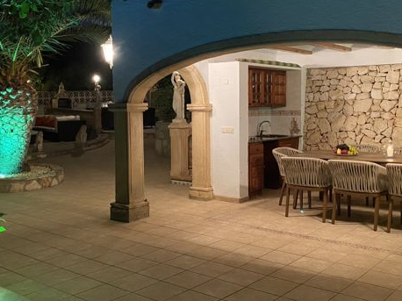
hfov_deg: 46.8
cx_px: 207
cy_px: 126
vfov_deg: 35.8
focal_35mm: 40
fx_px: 464
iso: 640
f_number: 1.8
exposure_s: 1/25
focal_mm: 4.25
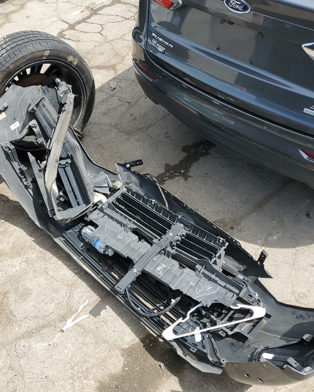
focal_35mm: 37
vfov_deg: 49.1
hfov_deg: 40.0
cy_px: 197
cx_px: 129
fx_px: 430
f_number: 1.5
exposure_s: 1/1667
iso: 50
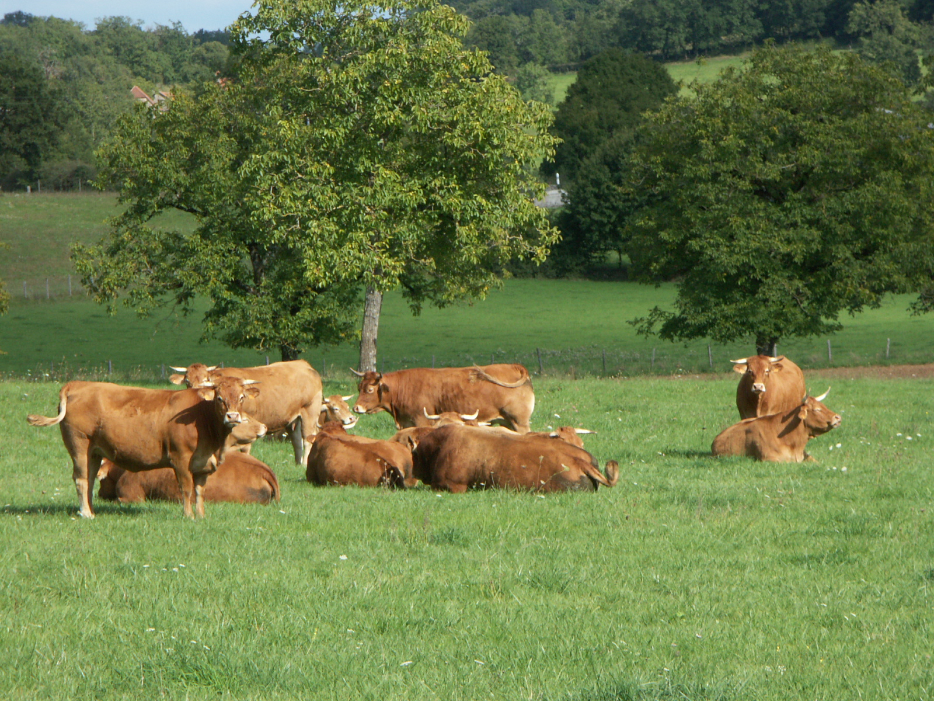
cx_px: 467
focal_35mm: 199
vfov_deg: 7.5
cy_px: 350
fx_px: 5369
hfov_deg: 9.9
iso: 100
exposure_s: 1/500
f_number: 6.3
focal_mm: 50.28
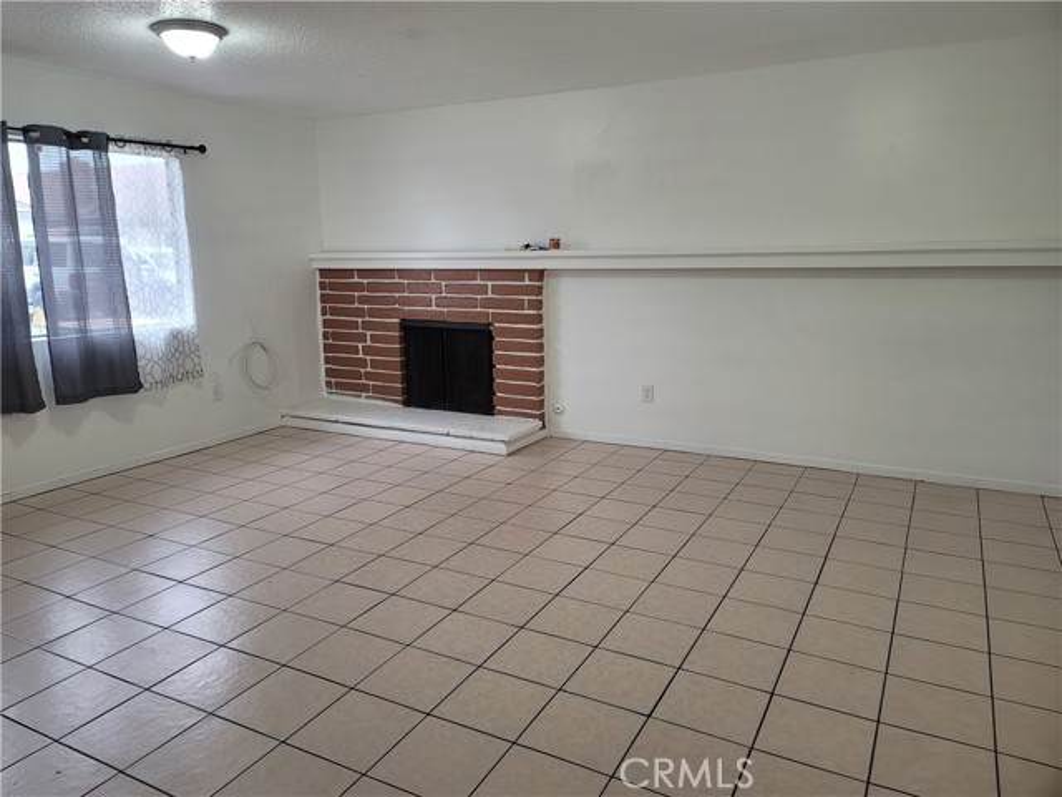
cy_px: 398
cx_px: 531
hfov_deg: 69.4
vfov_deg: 54.9
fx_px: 767
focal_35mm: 25
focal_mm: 7
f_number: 1.8
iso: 160
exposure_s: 1/120
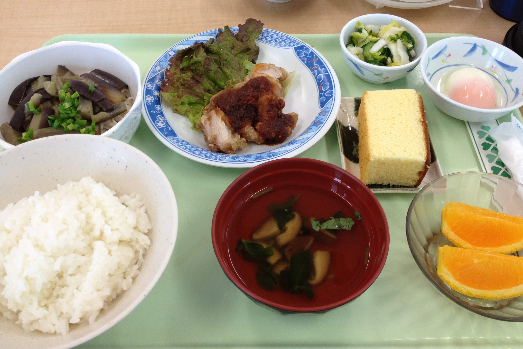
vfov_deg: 35.9
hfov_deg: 51.9
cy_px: 171
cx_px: 262
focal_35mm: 37
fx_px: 538
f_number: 2.4
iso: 80
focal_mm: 4.28
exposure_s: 1/60
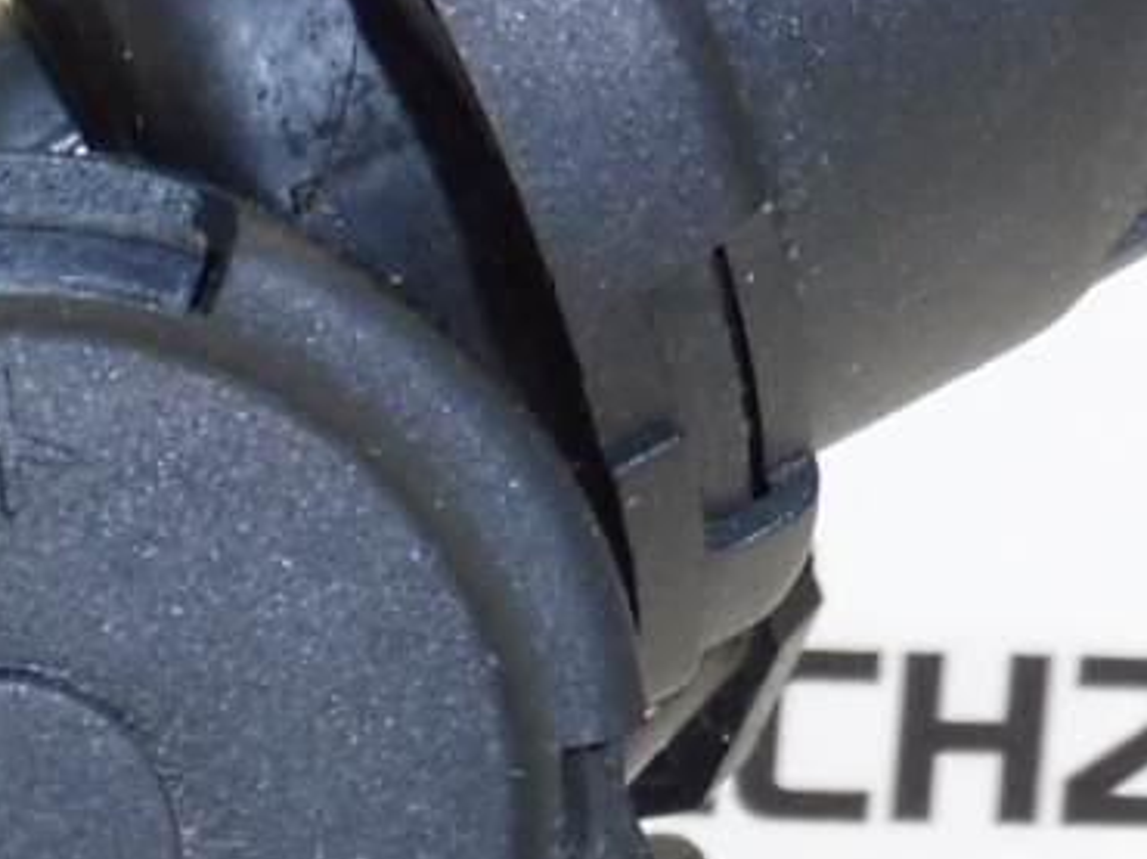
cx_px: -784
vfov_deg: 10.9
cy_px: 1107
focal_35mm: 133
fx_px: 4404
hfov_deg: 13.6
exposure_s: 1/60
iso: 200
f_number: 3.5
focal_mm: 4.3
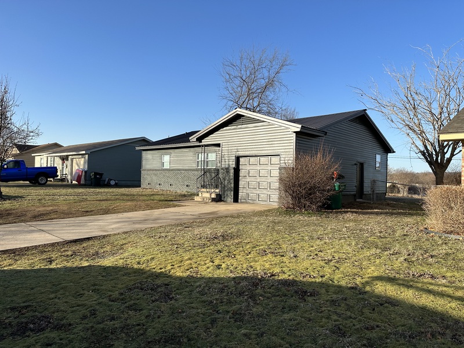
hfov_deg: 71.6
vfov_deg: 56.8
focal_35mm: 24
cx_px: 232
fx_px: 322
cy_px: 174
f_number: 1.78
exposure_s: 1/3058
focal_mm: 6.86
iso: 80
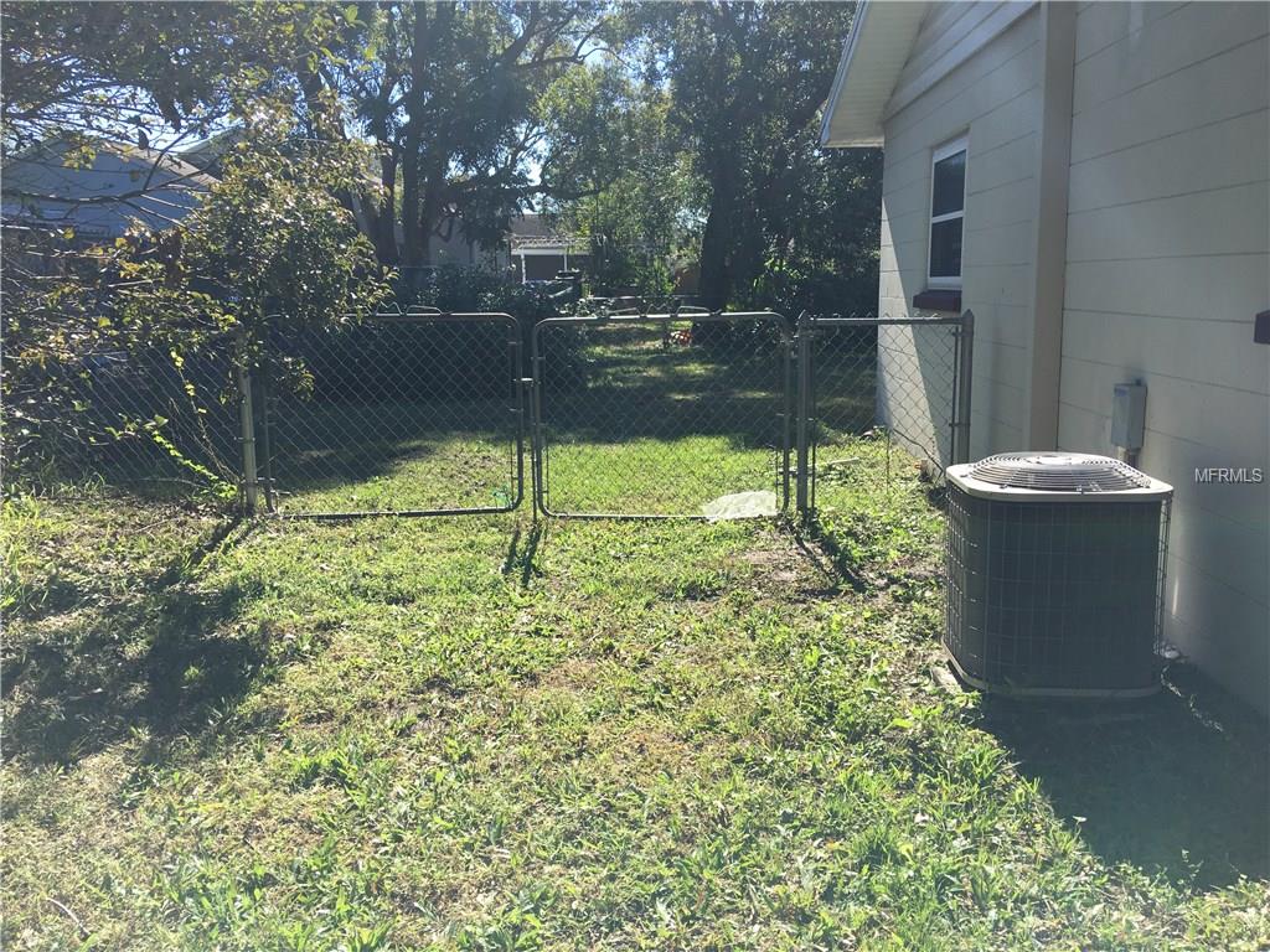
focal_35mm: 29
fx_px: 1064
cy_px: 476
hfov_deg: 61.7
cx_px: 635
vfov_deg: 48.2
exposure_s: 1/810
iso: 25
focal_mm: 4.15
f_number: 2.2
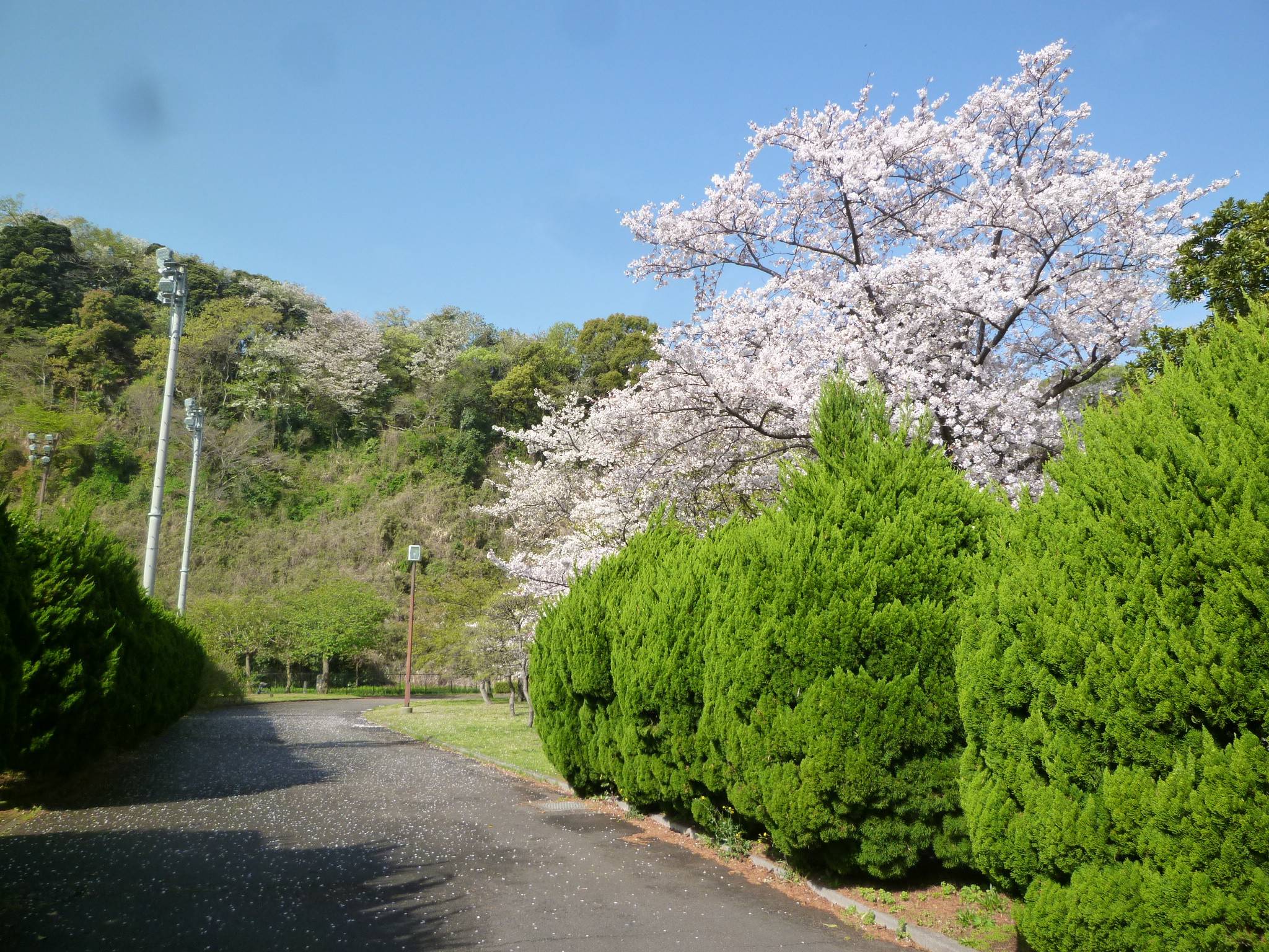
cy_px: 476
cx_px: 634
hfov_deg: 69.4
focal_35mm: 25
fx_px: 916
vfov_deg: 54.9
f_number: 4
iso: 125
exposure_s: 1/400
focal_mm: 4.5
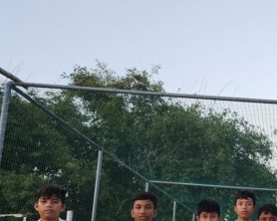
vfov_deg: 23.9
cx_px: 326
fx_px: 508
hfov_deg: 27.2
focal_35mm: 62
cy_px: 201
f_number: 1.7
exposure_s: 1/100
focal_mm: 6.3
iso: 80
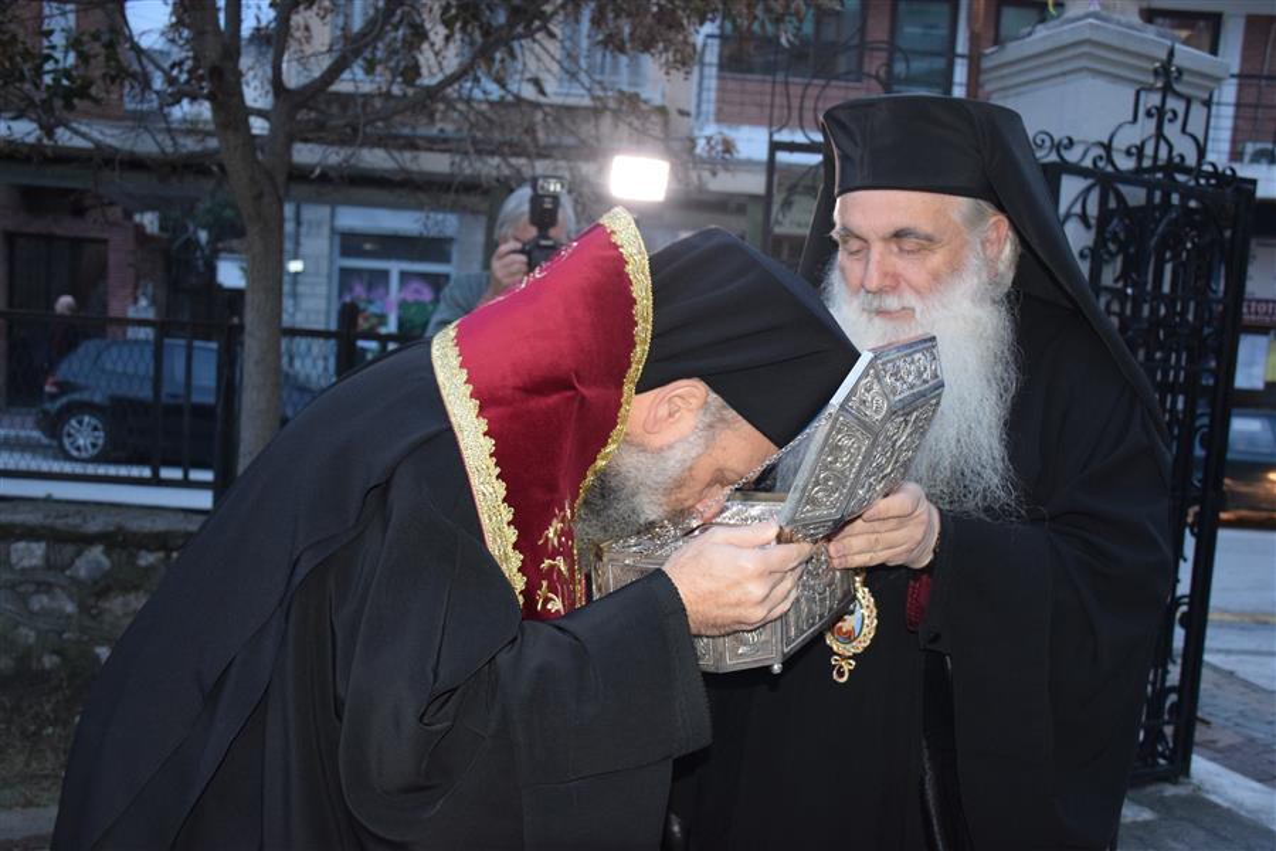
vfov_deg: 40.0
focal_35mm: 33
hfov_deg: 57.2
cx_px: 638
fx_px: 1170
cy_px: 426
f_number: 3.5
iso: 2000
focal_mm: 22
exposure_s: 1/60
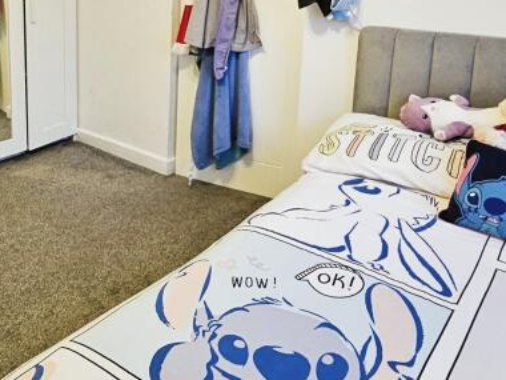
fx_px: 512
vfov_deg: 40.6
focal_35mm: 35
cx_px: 188
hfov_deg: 52.0
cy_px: 157
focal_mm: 1.7
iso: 250
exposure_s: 1/50
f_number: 2.2
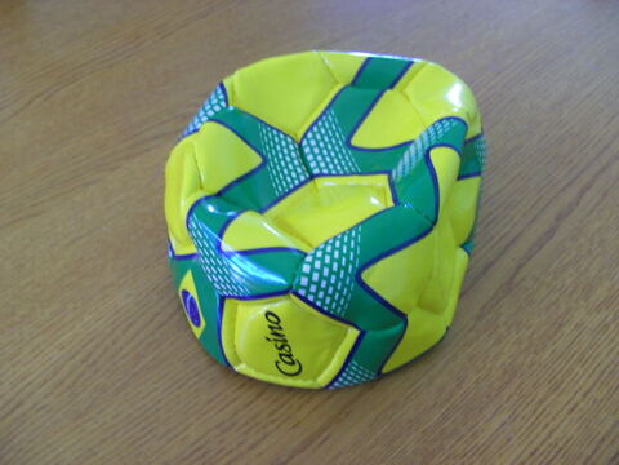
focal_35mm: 37
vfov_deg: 38.7
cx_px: 310
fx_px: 662
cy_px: 232
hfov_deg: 50.1
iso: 100
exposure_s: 1/5.26
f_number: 2.8
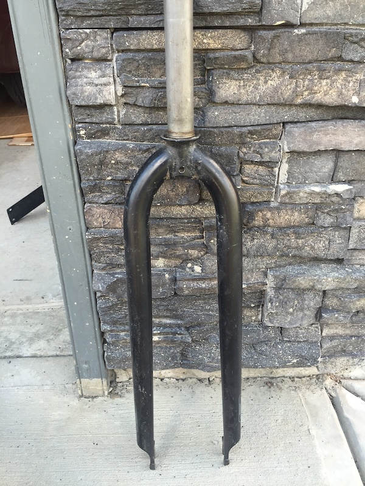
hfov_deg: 48.2
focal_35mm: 29
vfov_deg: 61.7
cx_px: 182
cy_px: 243
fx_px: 408
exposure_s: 1/120
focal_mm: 4.15
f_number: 2.2
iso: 50
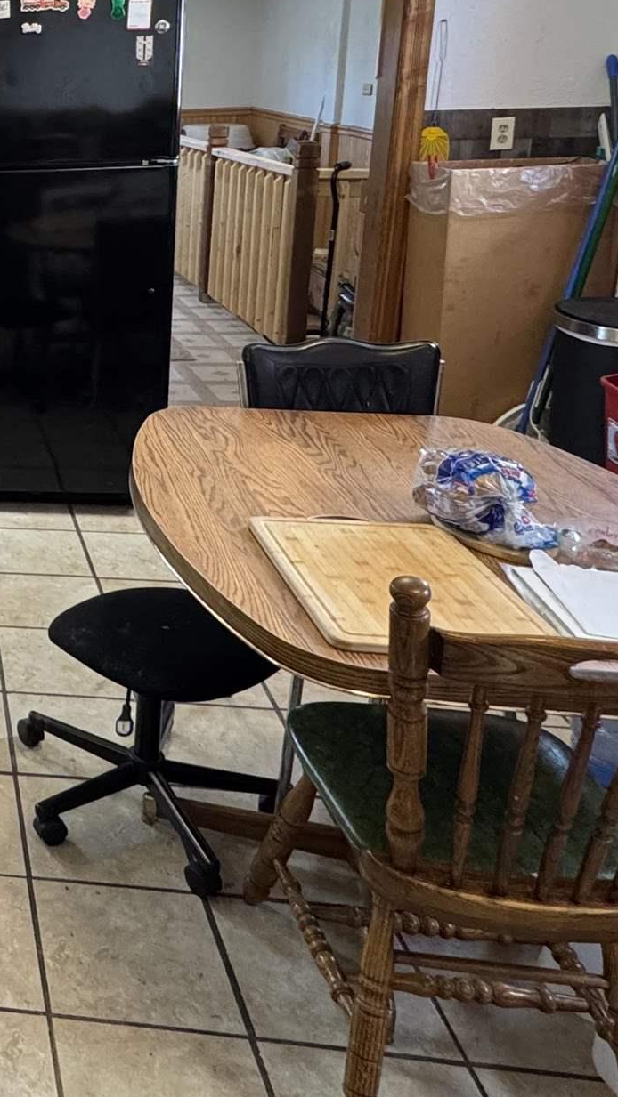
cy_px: 288
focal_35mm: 38
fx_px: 1106
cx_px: -288
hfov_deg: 24.7
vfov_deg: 50.8
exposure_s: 1/120
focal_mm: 2.22
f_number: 2.2
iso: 320
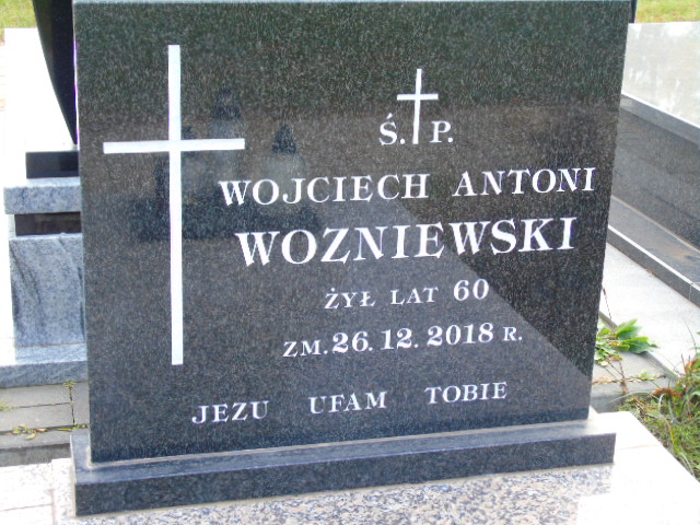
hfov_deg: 31.2
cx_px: 350
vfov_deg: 23.7
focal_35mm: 62
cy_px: 262
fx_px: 1254
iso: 80
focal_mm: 11
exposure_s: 1/30
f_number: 4.5
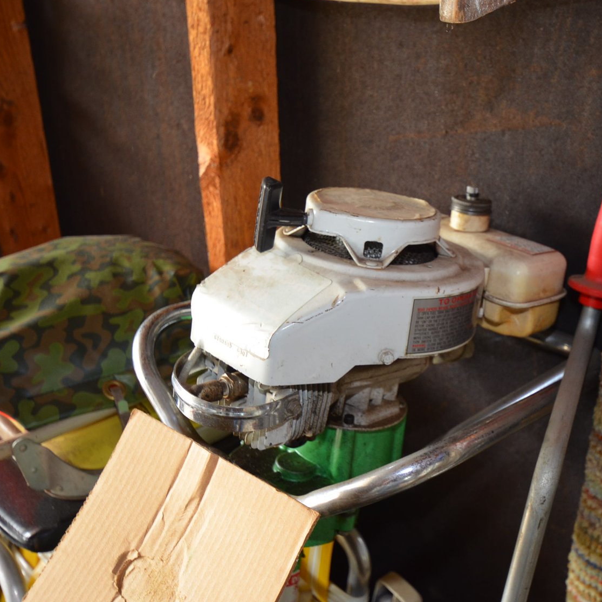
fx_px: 846
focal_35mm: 43
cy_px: 300
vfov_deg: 39.2
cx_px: 368
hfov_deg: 39.0
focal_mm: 22
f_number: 4.5
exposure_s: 1/60
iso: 720
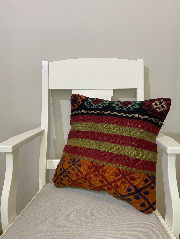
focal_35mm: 26
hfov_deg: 53.1
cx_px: 90
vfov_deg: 67.3
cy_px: 120
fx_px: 180
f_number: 1.8
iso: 125
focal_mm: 4.25
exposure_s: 1/89
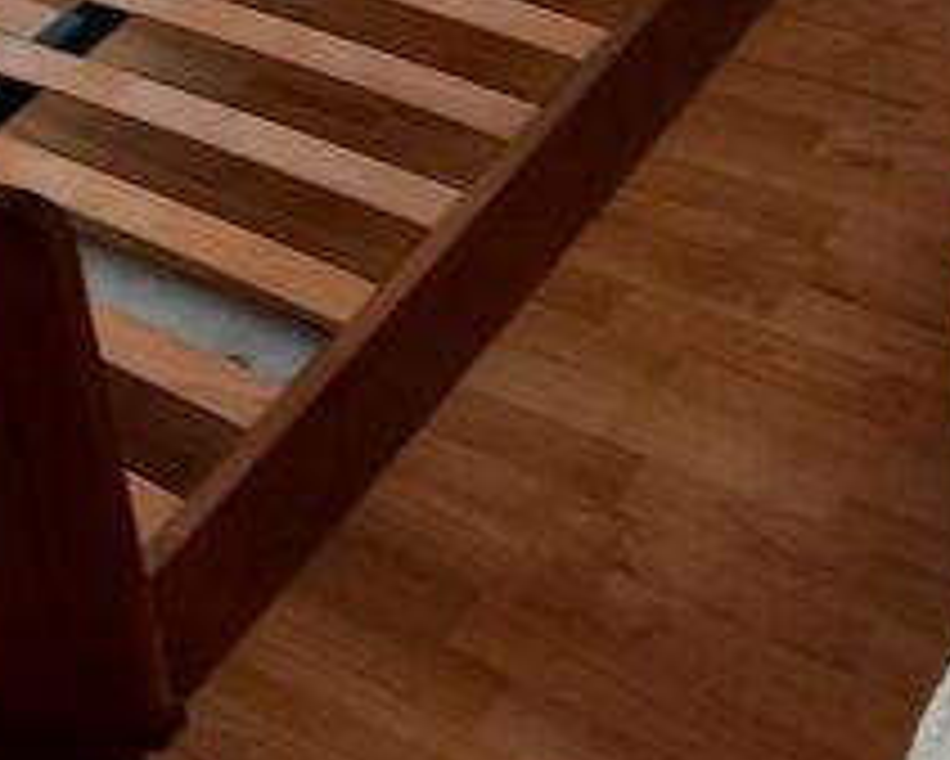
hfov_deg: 23.2
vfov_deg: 16.7
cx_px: 77
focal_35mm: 80
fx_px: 2250
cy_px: -513
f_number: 1.8
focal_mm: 4
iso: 200
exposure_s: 1/33
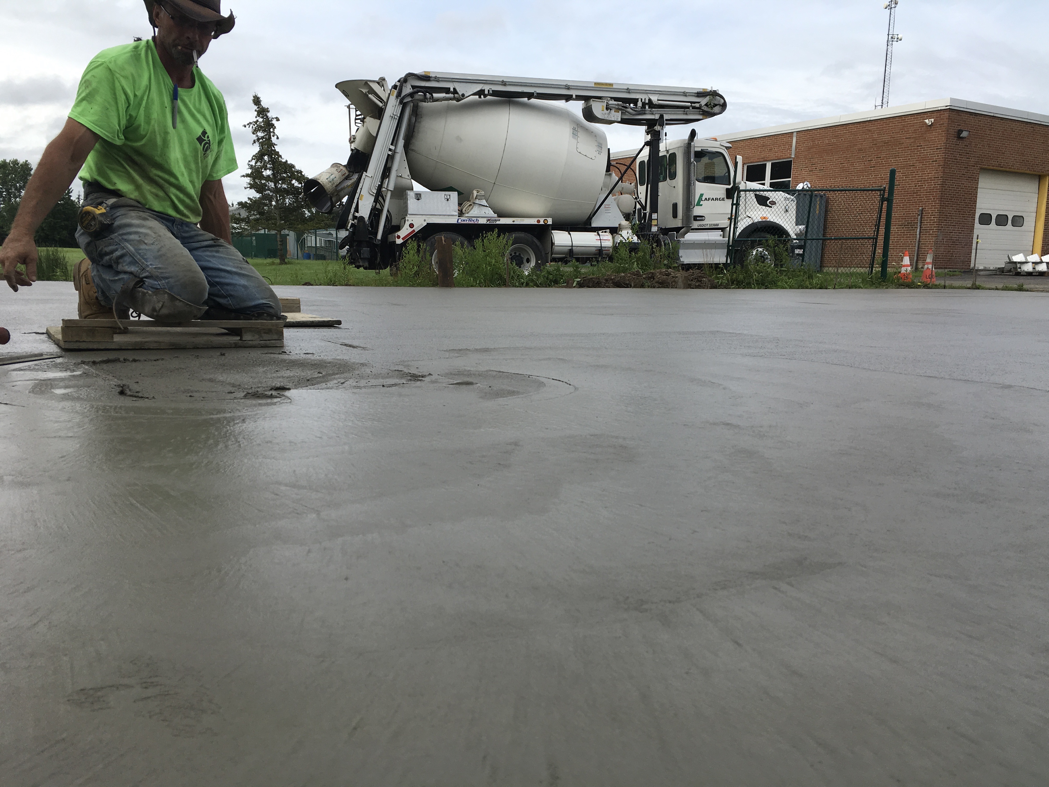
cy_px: 394
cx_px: 524
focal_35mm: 29
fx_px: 879
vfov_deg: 48.2
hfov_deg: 61.7
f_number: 2.2
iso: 25
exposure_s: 1/1026
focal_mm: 4.15
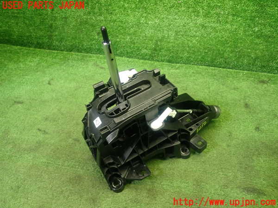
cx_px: 139
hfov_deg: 60.0
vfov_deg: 46.8
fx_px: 241
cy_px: 104
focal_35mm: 30
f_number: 2.3
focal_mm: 5.4
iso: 200
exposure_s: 1/30
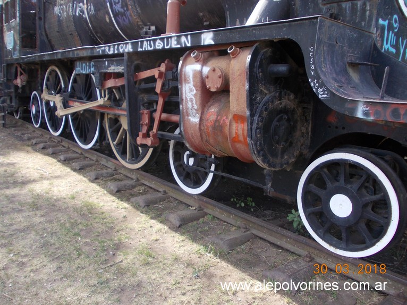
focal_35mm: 28
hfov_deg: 63.5
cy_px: 152
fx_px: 329
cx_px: 204
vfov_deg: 49.7
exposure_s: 1/200
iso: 80
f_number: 2.7
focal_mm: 4
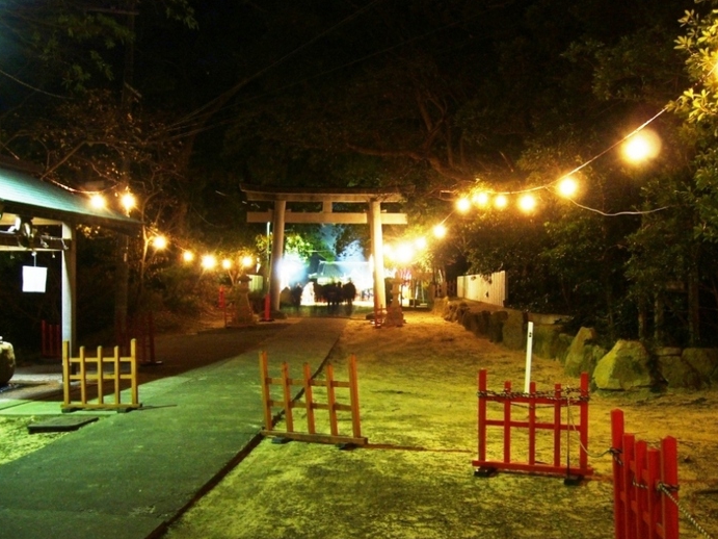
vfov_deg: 37.7
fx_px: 788
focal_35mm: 38
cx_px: 378
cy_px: 288
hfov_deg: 49.0
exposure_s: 4
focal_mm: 5.8
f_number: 2.8
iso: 80
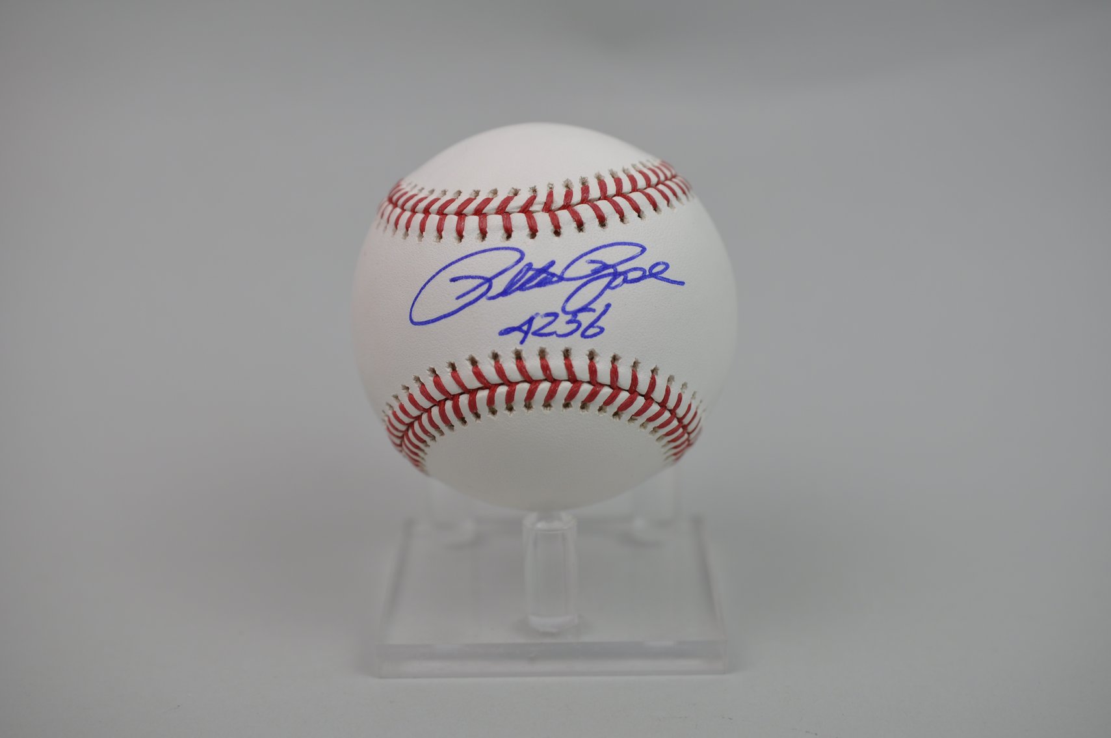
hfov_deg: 33.4
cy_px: 369
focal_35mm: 60
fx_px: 1849
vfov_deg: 22.6
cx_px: 556
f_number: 4.5
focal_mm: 40
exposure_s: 1/80
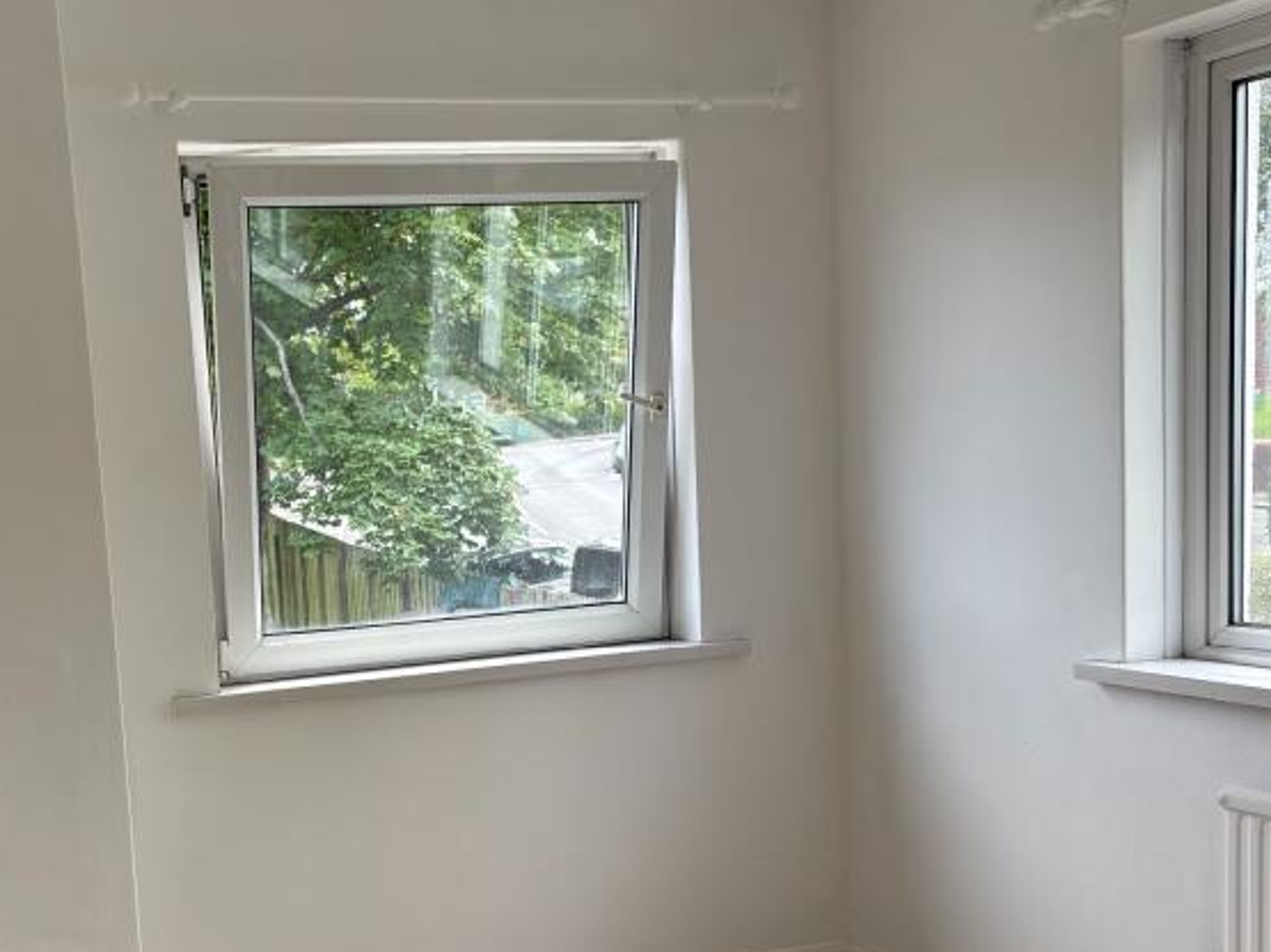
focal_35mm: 48
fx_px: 1762
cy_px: 687
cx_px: 382
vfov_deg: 29.9
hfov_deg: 39.0
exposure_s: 1/447
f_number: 1.6
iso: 50
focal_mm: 5.96
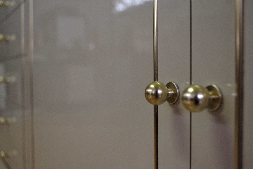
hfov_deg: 43.6
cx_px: 133
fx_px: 316
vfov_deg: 29.9
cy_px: 86
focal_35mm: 45
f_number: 4
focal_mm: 26.25
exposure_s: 1/60
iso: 800
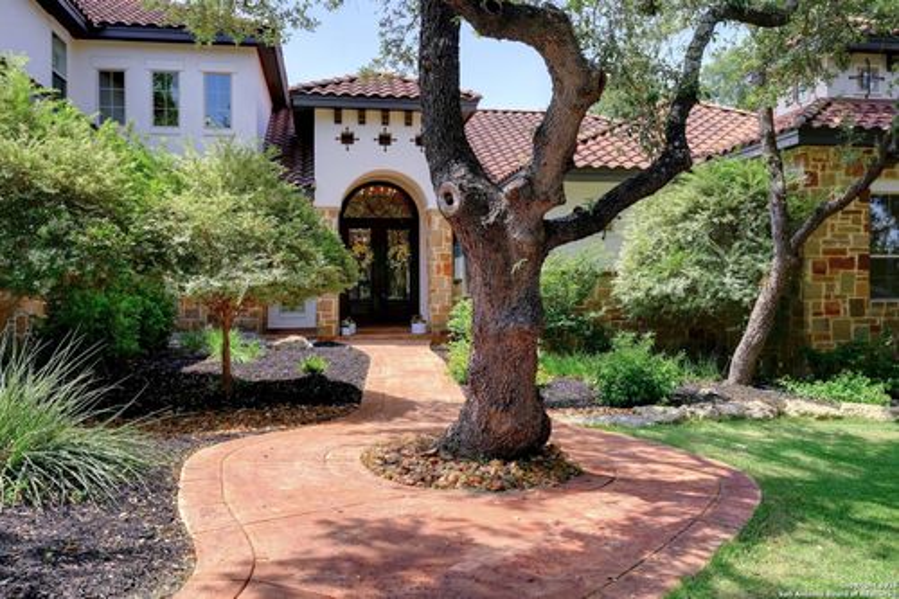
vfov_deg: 43.6
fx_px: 749
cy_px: 300
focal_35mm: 30
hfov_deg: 61.9
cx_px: 450
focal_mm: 30
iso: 2000
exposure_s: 1/1600
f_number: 6.3
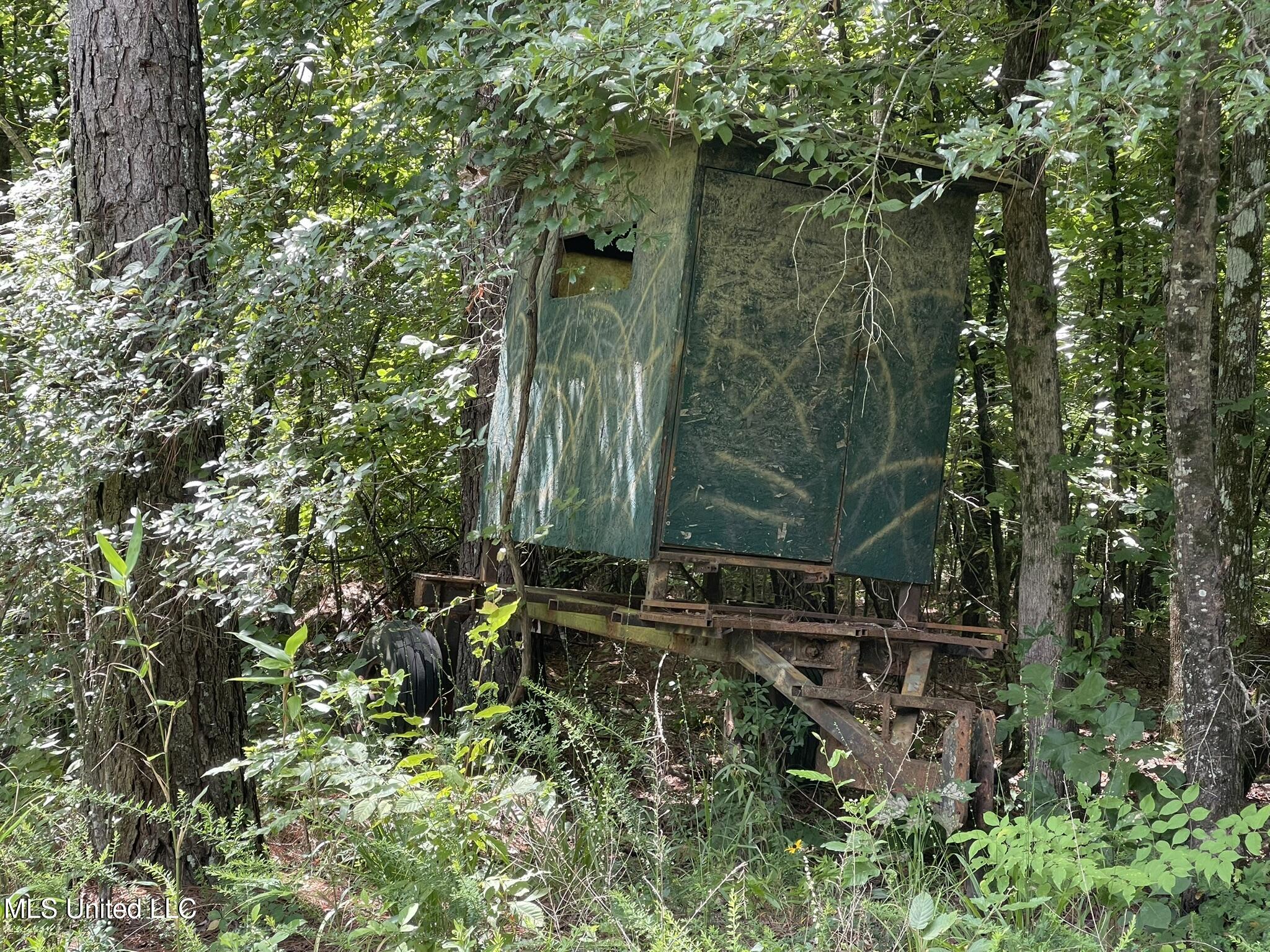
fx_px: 2348
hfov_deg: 30.3
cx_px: 635
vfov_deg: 22.9
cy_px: 476
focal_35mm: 64
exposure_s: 1/99
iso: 64
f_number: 2.2
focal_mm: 7.5
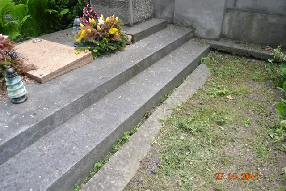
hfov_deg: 67.4
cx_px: 143
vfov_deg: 48.0
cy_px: 96
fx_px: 215
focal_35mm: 27
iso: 140
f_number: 5.6
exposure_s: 1/125
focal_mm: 18
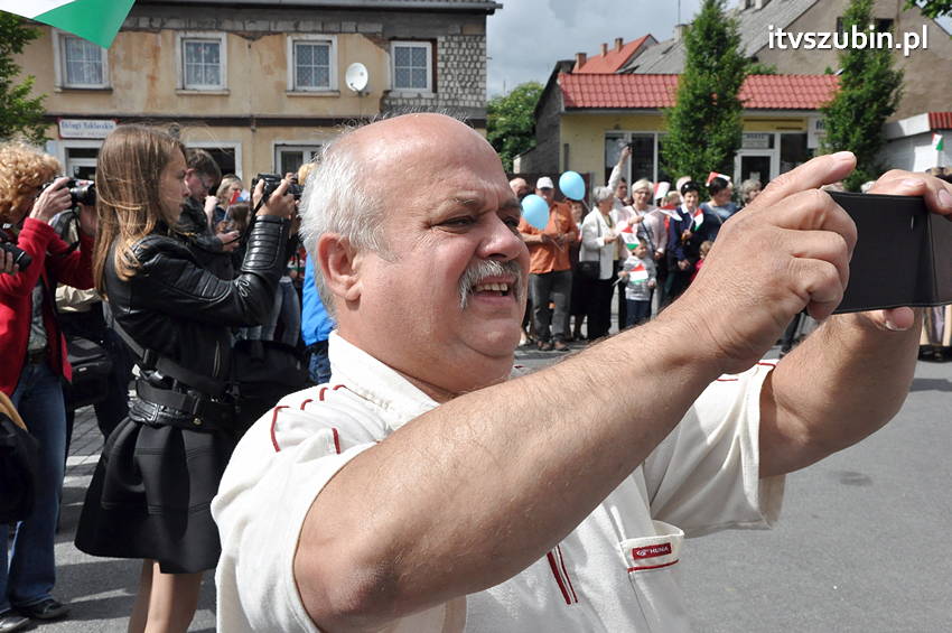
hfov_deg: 46.4
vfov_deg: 31.8
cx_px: 476
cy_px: 316
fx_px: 1110
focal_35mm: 42
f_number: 14
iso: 1250
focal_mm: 28
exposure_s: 1/1250
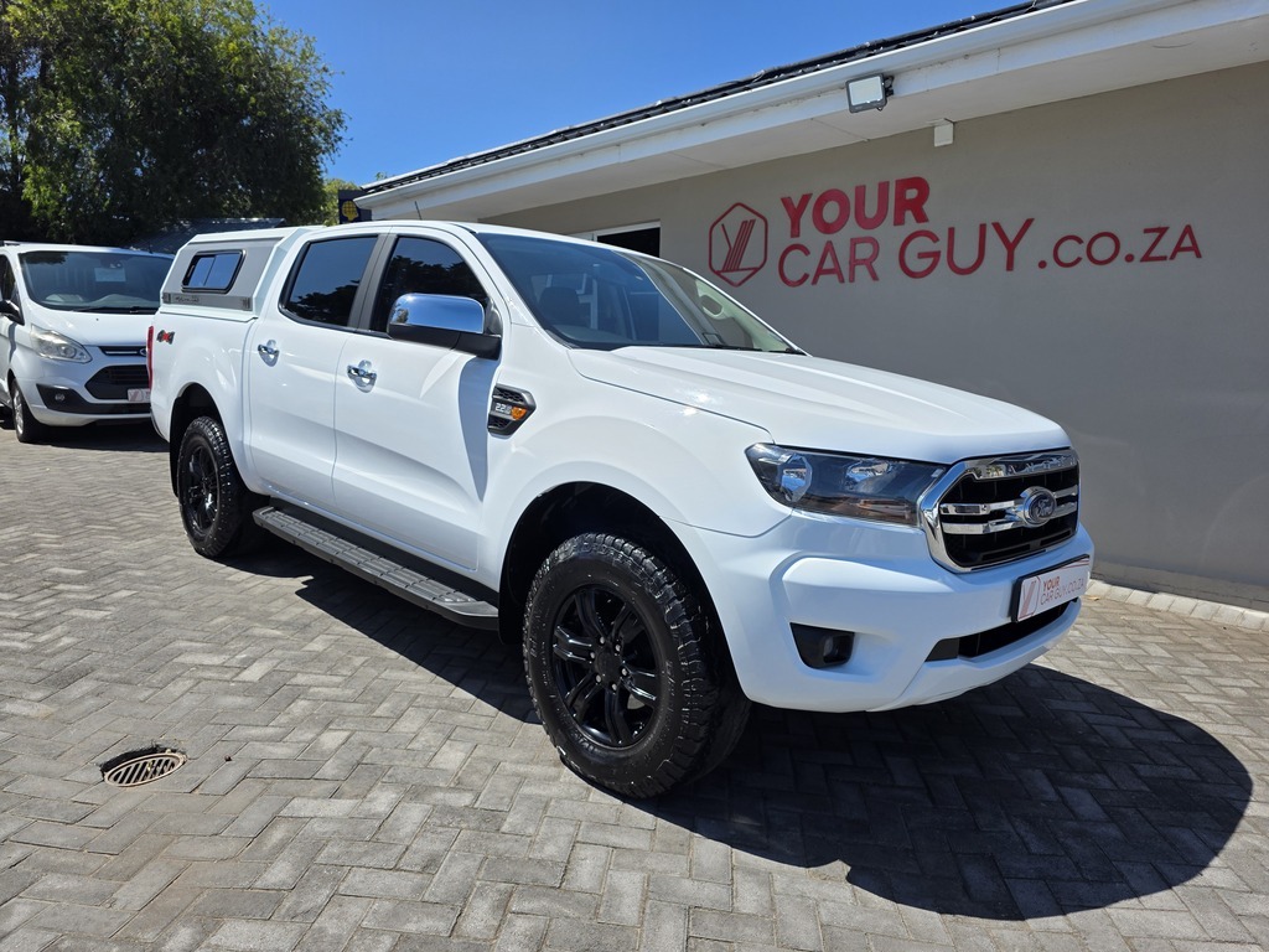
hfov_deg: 73.9
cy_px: 476
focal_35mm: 23
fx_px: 843
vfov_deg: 58.9
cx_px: 634
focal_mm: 6.3
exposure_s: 1/7944
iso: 64
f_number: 1.7
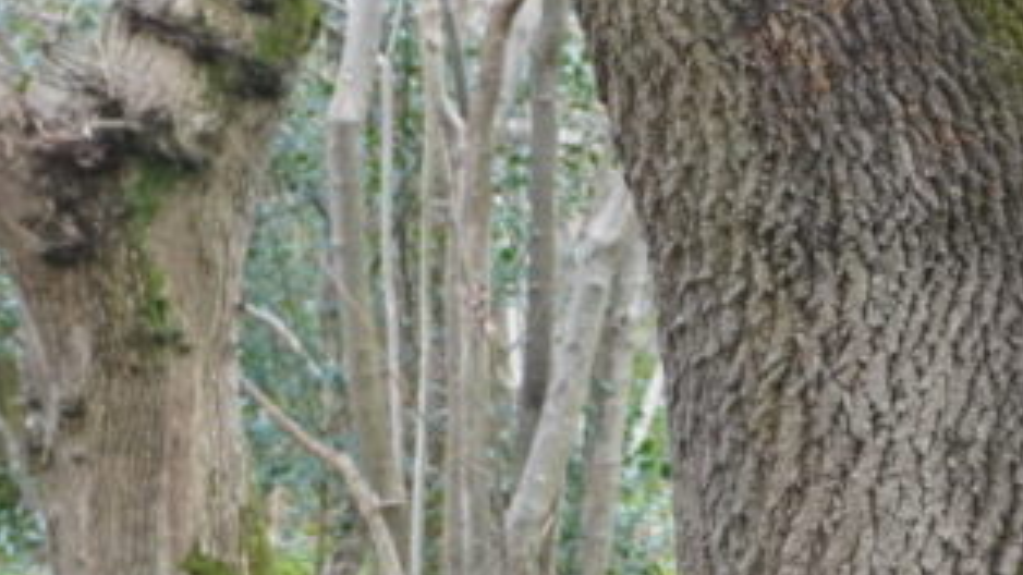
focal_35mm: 257
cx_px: 1092
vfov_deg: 4.7
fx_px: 6971
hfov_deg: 8.3
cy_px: 345
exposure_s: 1/160
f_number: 5.6
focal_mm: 50
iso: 1250
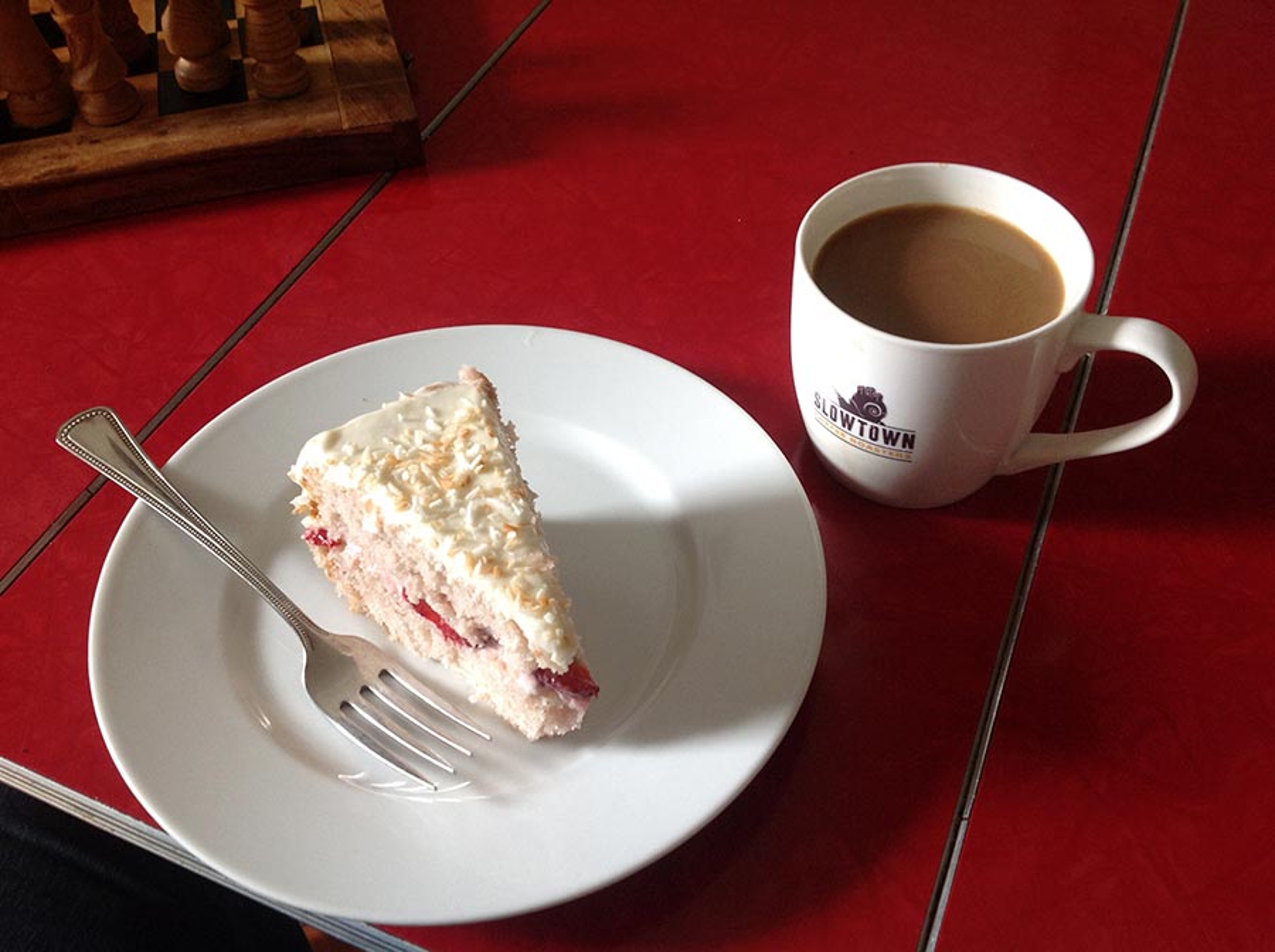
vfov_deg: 40.6
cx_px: 638
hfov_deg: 52.7
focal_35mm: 35
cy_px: 476
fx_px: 1287
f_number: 2.4
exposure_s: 1/15
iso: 80
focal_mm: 4.28
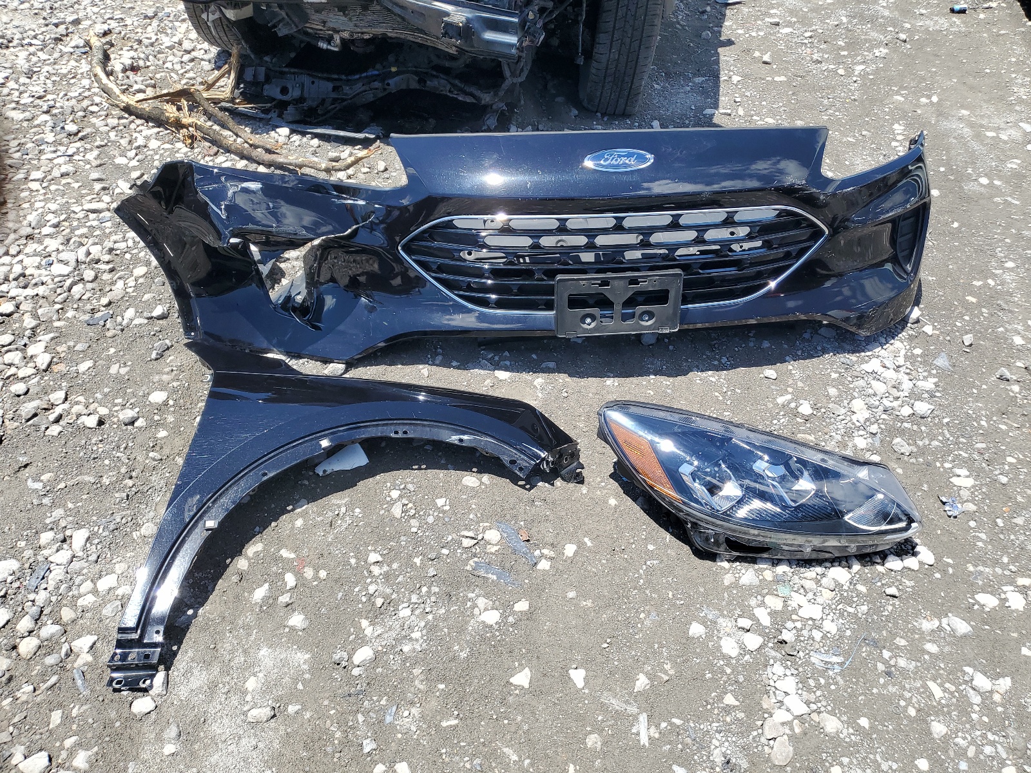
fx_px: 774
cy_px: 386
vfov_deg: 53.1
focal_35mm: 26
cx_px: 516
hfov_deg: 67.3
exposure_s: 1/2000
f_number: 1.5
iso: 50
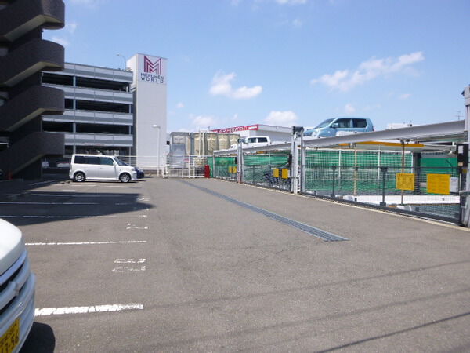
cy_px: 176
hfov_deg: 69.4
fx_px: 339
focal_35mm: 25
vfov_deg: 54.9
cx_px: 235
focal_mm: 4.5
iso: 100
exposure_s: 1/500
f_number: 3.9
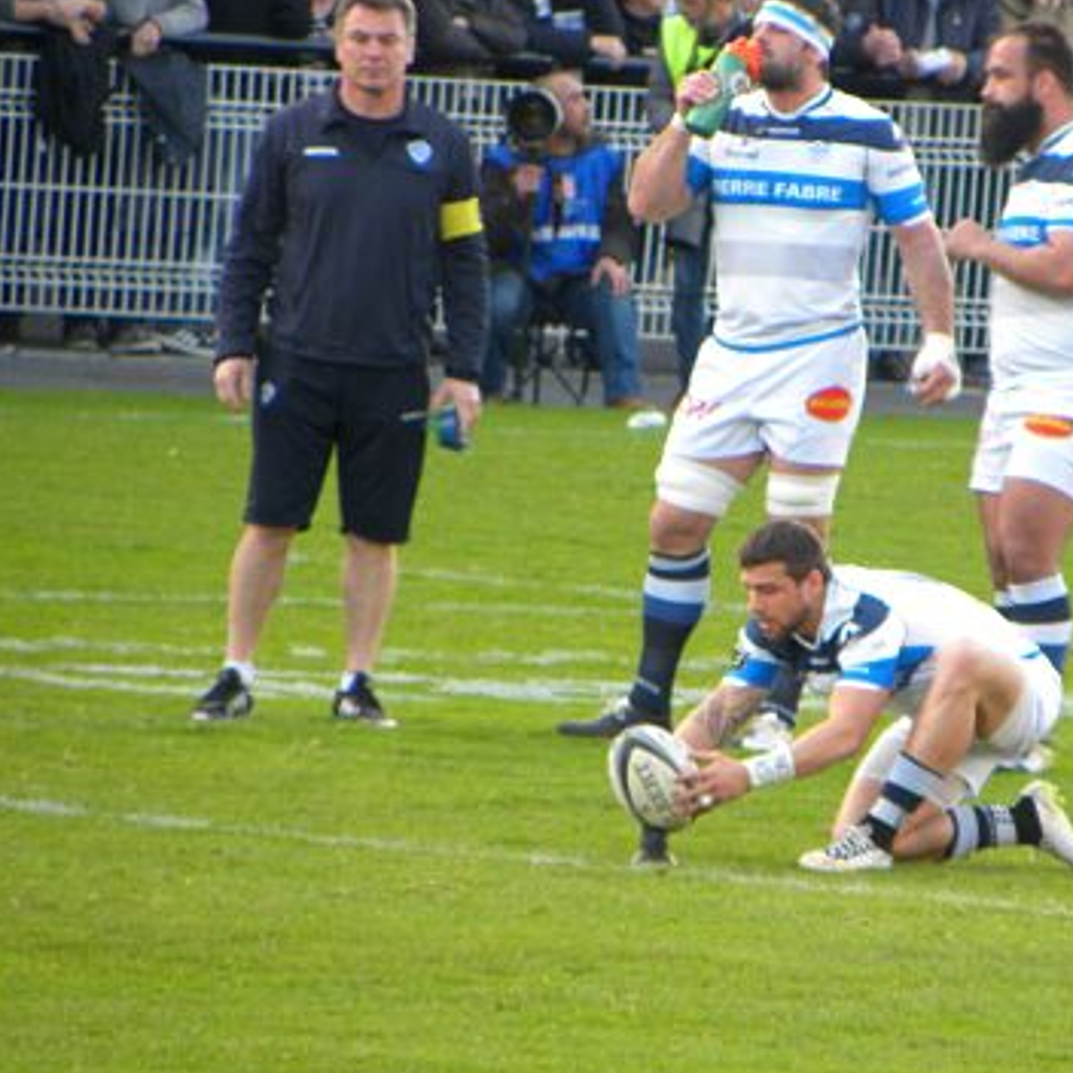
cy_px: 527
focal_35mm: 939
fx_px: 32930
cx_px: 783
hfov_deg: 1.9
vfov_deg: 1.9
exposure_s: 1/33
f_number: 5
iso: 124
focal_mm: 110.4
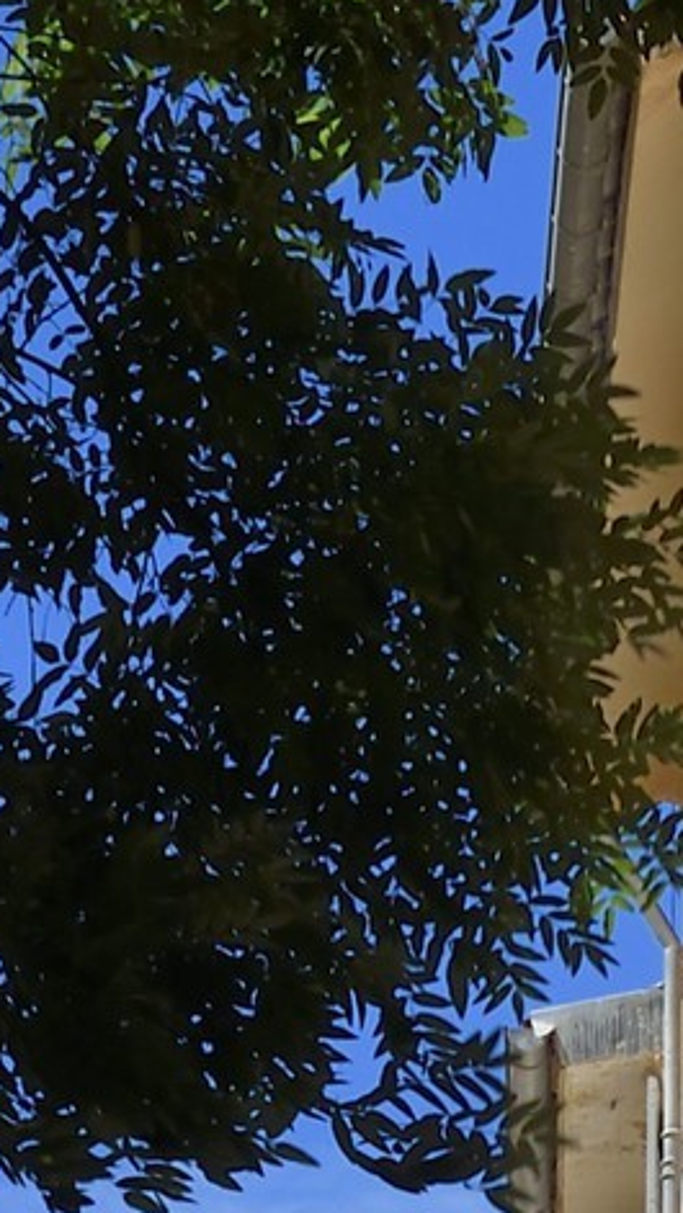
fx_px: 7919
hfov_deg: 4.9
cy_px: 2579
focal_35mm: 246
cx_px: 374
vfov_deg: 8.3
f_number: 14
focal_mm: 46
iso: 200
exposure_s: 1/200
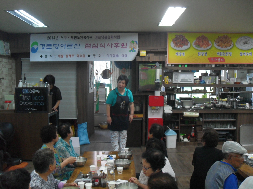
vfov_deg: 40.7
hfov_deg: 52.6
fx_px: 256
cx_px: 126
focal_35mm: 35
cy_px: 94
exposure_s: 1/30
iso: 200
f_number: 2.8
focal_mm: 6.2
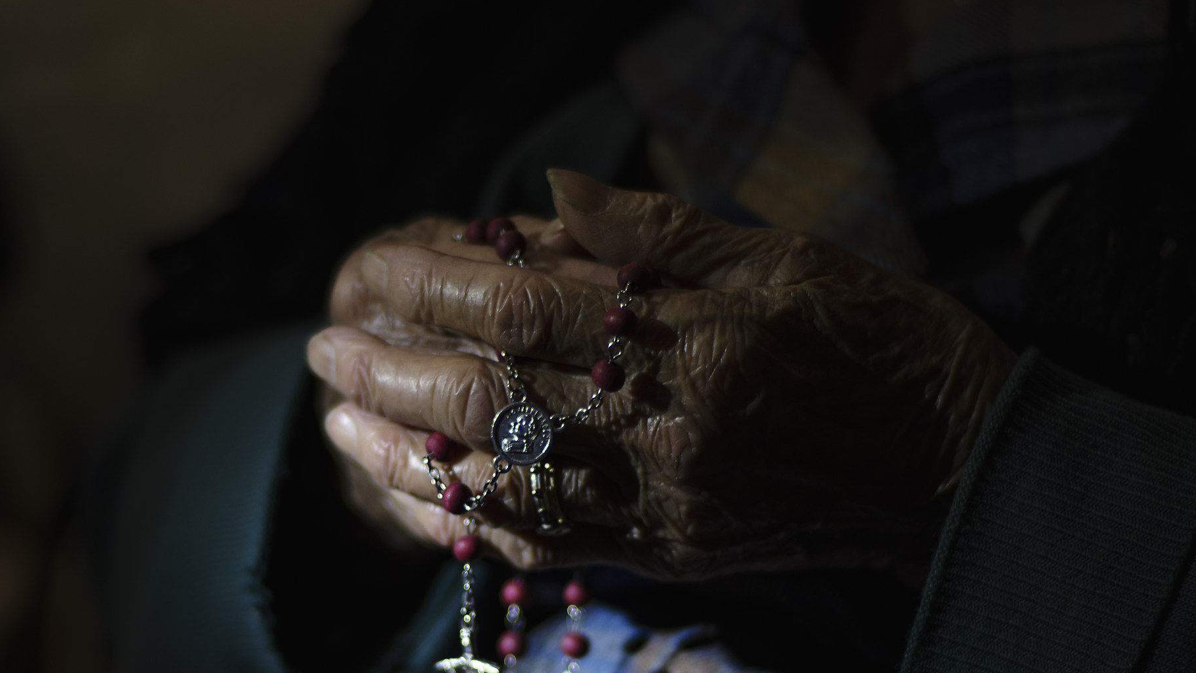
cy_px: 520
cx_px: 452
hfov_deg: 20.5
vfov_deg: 11.6
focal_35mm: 104
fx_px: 3298
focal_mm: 50
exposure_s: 1/100
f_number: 1.8
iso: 100
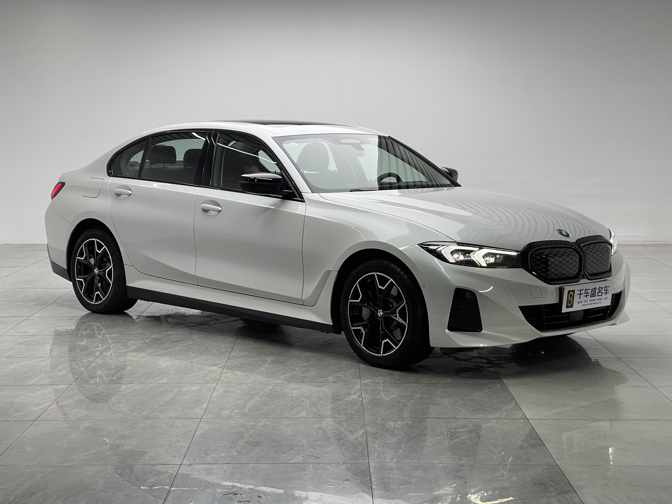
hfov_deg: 30.3
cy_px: 252
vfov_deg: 22.9
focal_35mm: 64
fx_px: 1242
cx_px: 336
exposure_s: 1/100
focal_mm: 7.5
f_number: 2.2
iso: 25
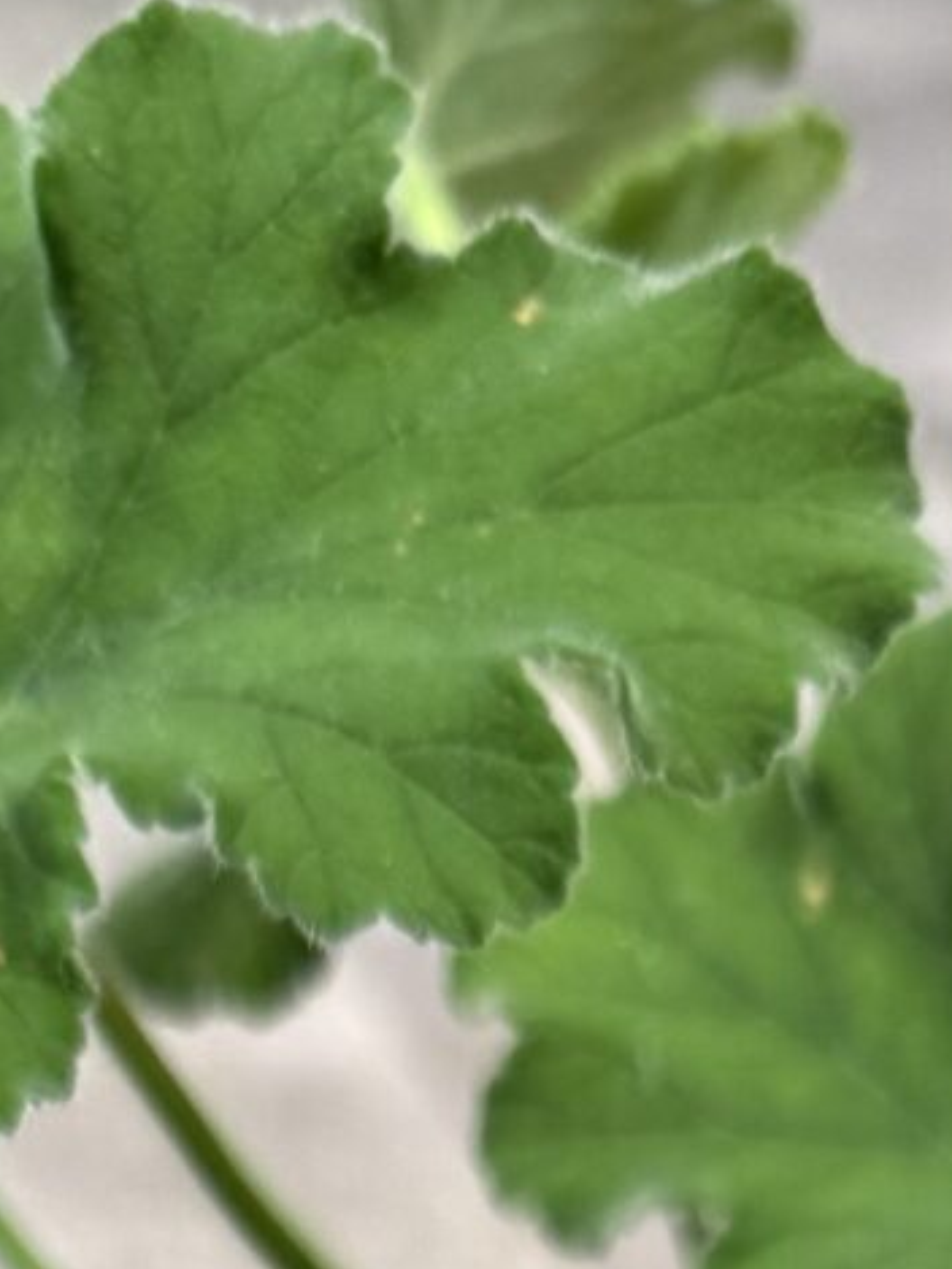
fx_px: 4801
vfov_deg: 12.0
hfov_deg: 11.3
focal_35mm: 131
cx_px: 560
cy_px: 3093
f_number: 1.78
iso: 200
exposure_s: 1/100
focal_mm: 6.76
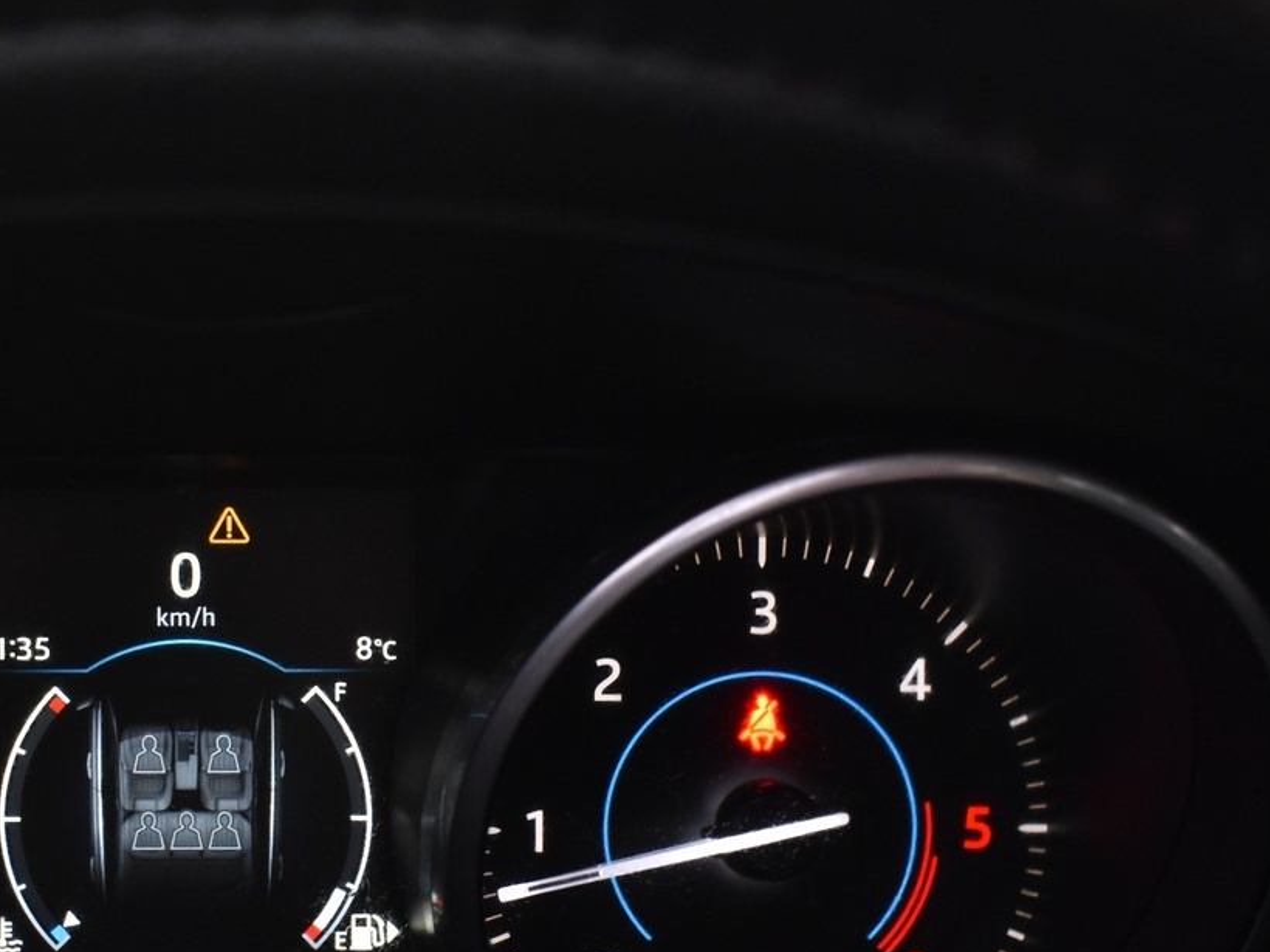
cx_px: 189
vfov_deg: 18.9
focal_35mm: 77
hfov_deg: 24.8
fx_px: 2823
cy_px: 803
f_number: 5.6
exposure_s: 1/13
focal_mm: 27
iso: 1250
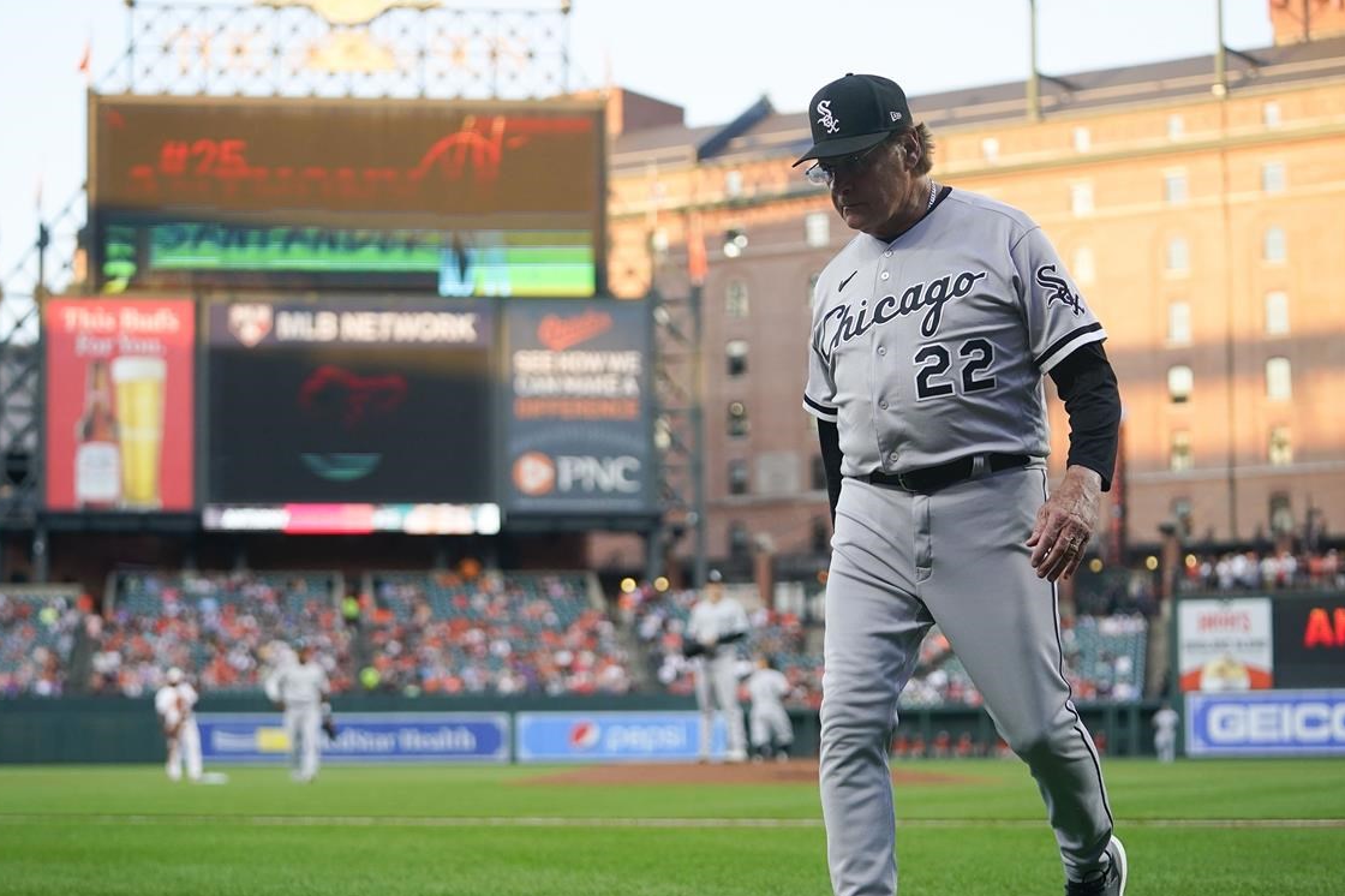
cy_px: 511
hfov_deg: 25.3
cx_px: 580
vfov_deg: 17.0
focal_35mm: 80
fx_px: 2988
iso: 1000
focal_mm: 70
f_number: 2.8
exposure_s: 1/2000
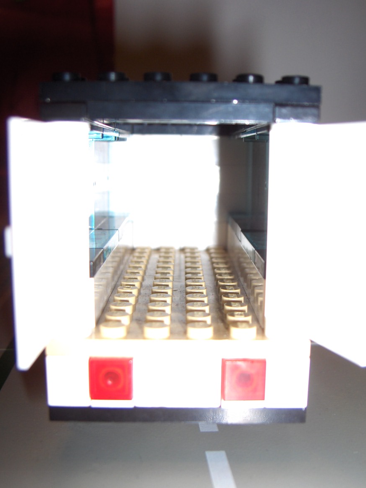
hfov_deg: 33.6
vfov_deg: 43.8
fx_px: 606
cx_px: 187
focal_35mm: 43
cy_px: 261
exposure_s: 1/60
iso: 100
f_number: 4.8
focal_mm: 8
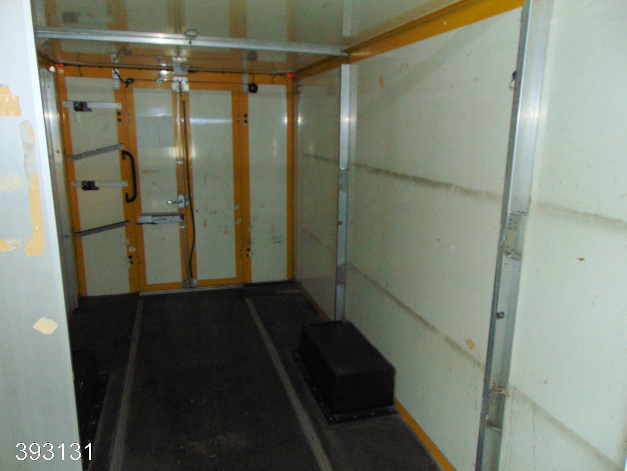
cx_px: 314
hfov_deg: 69.4
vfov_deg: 54.9
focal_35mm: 25
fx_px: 453
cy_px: 236
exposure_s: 1/8
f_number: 3
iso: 200
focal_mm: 4.5
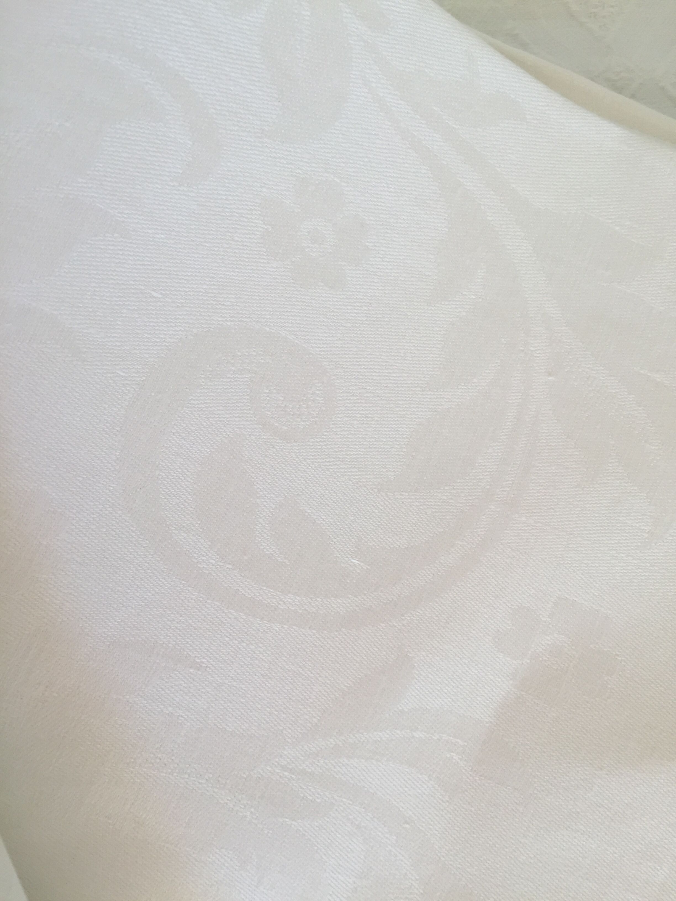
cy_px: 450
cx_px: 338
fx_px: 755
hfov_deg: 48.2
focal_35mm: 29
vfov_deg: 61.7
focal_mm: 4.15
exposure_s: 1/50
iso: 40
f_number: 2.2
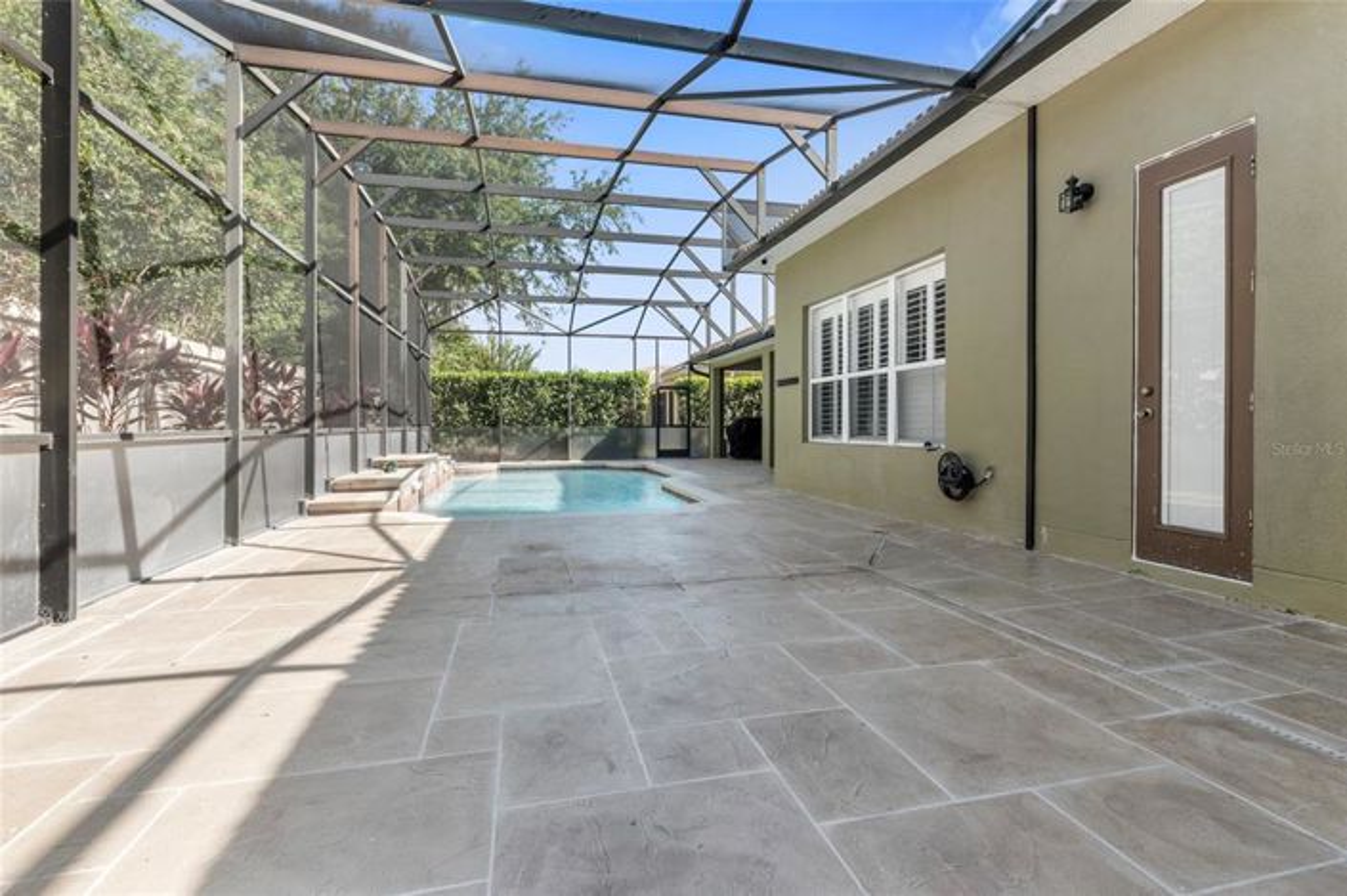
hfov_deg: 95.0
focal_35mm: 16
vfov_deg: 72.0
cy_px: 448
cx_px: 674
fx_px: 617
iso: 100
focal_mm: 16.5
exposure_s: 1/4
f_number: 11
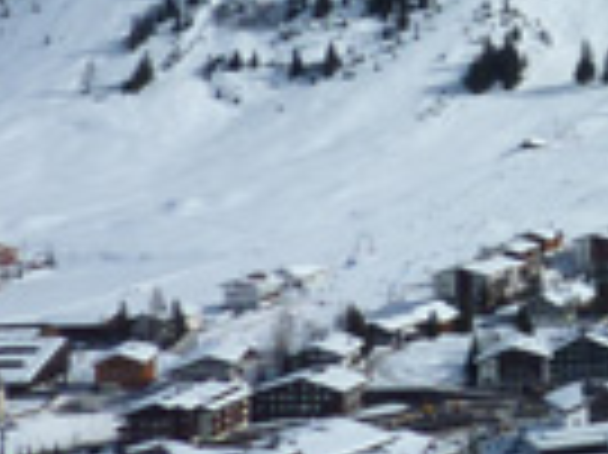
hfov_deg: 14.5
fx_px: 1948
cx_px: 1239
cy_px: -121
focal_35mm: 111
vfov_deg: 12.9
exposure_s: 1/640
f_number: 5.6
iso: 80
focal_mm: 4.1
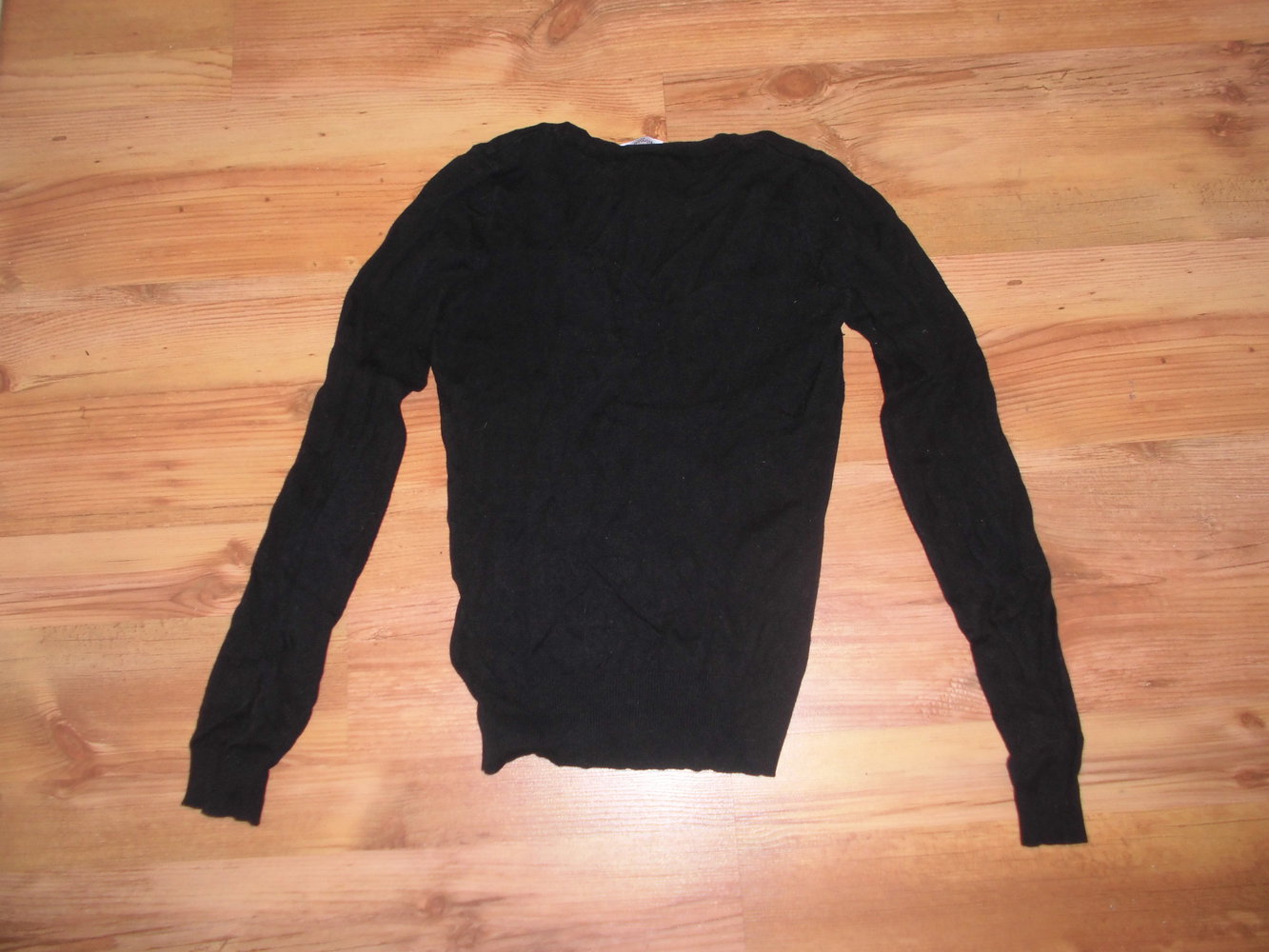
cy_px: 476
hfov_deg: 61.7
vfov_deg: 48.2
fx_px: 1063
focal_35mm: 29
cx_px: 634
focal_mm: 5.3
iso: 100
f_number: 3.4
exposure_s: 1/60
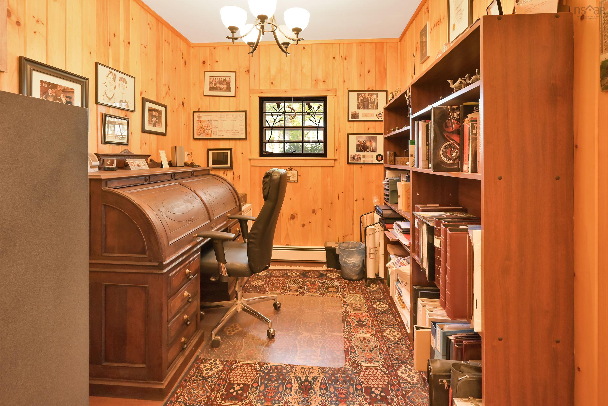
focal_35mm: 16
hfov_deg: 96.7
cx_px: 304
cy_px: 203
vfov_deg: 73.8
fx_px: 270
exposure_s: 1/15
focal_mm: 16
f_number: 8
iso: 10000
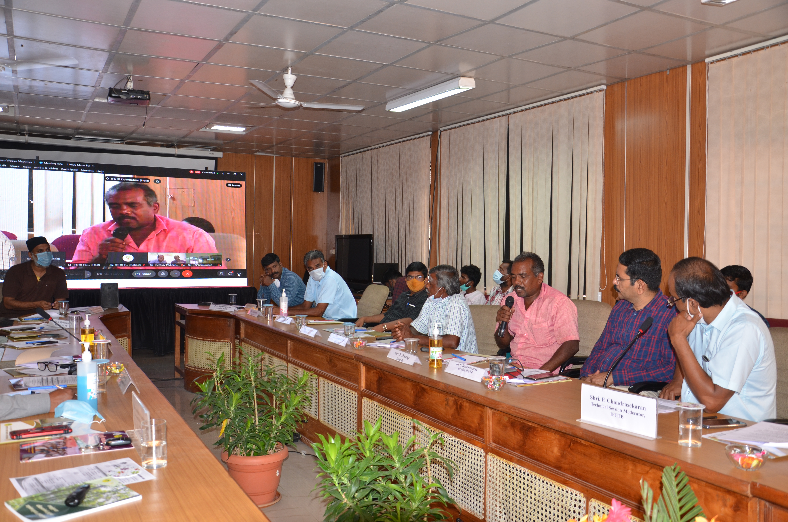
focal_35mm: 32
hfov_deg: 59.6
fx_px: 688
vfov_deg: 41.5
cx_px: 394
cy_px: 261
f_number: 4
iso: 400
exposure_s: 1/60
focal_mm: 21
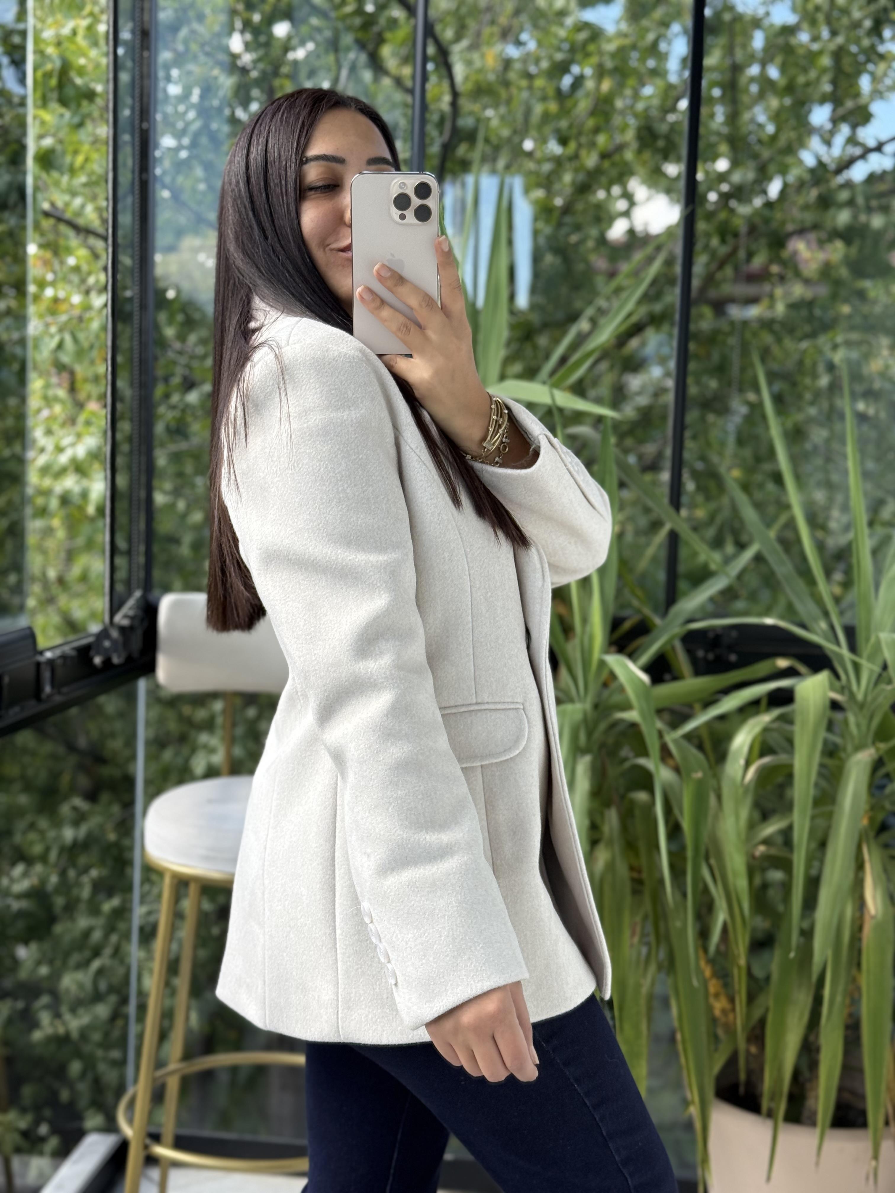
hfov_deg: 30.3
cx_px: 448
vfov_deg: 39.7
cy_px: 596
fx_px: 1655
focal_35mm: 48
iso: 80
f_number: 1.78
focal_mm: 6.76
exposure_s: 1/245
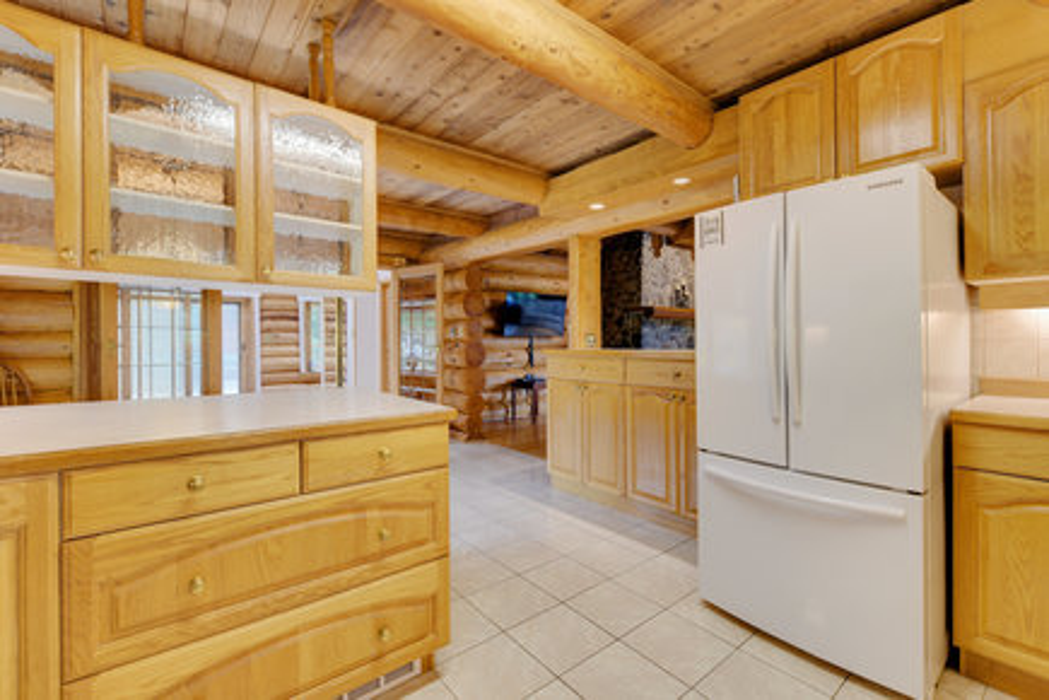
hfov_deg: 100.4
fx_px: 437
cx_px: 524
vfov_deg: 77.3
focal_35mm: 15
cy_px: 350
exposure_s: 1/5
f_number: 7.1
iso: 250
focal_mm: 10
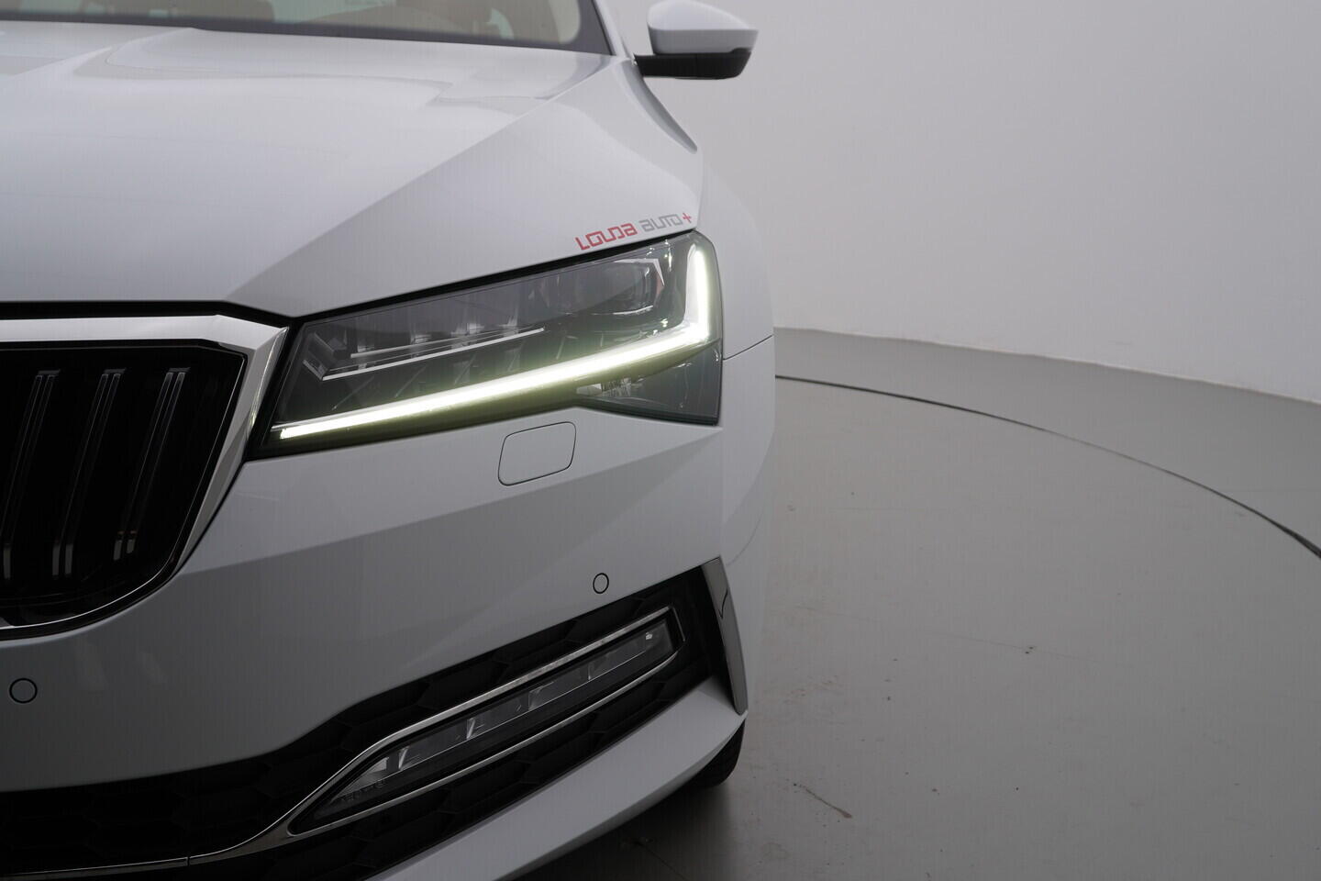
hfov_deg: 53.1
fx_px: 1321
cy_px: 440
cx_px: 660
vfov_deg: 36.9
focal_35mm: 36
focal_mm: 24
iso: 125
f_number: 5
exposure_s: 1/125
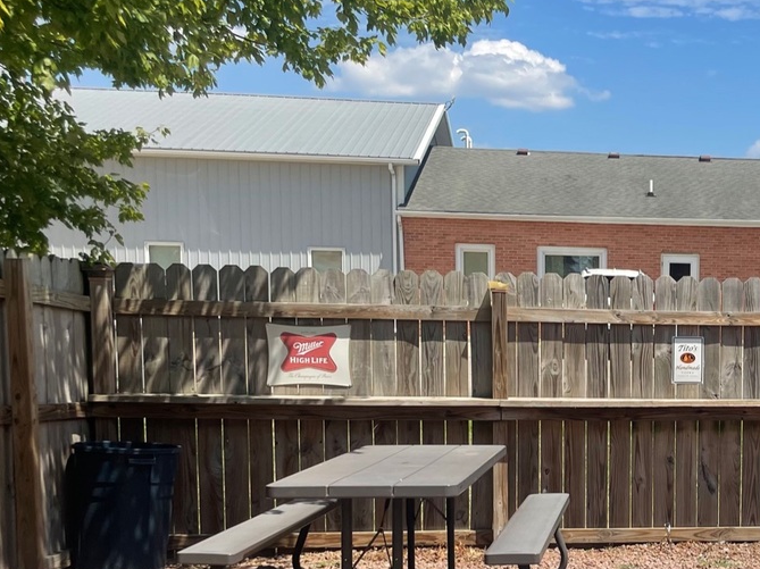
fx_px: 1229
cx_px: 716
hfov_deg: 32.3
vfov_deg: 25.7
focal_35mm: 56
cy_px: 434
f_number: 1.6
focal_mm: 4.2
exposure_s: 1/4292
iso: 32
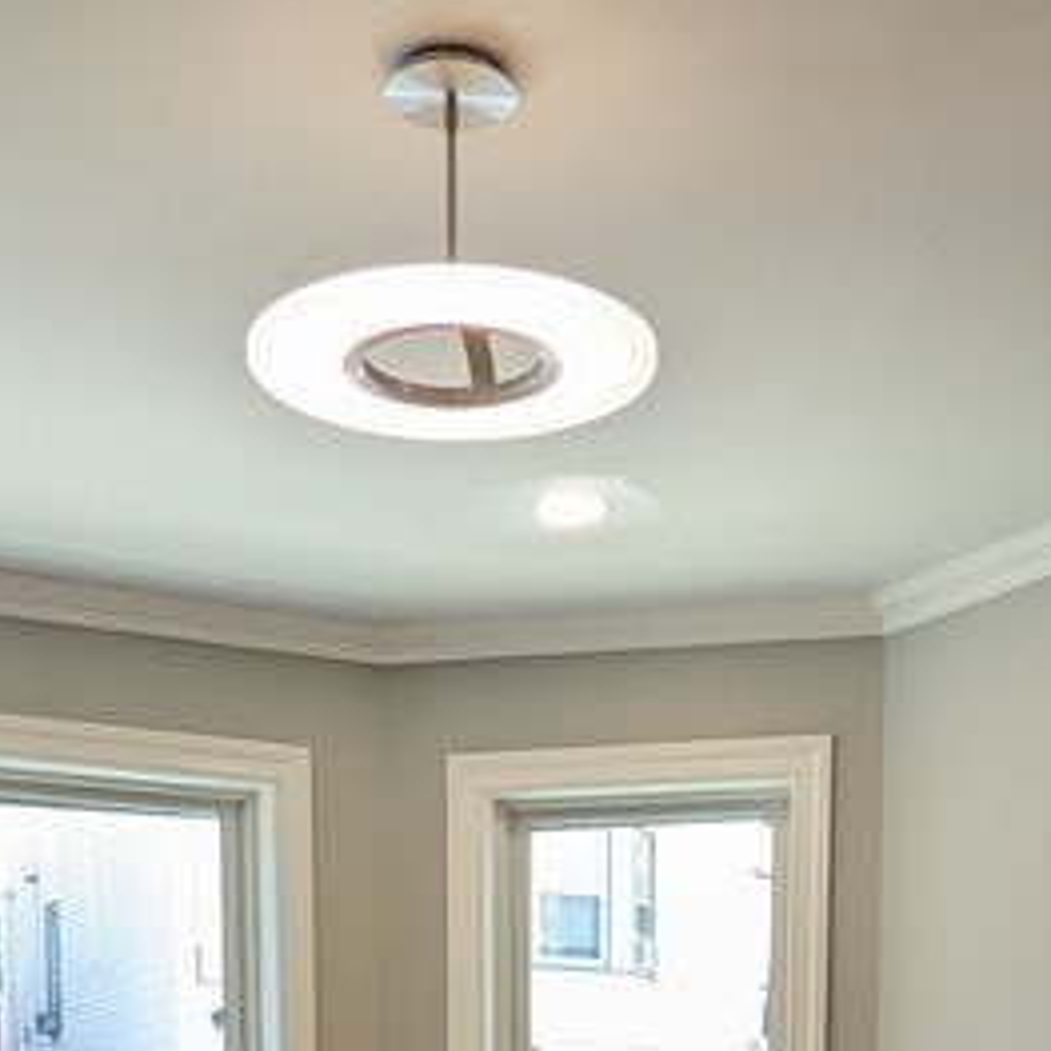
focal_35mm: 55
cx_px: 555
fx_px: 1889
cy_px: 1407
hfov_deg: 31.1
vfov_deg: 26.0
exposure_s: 1/120
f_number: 2.2
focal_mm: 2.35
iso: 124
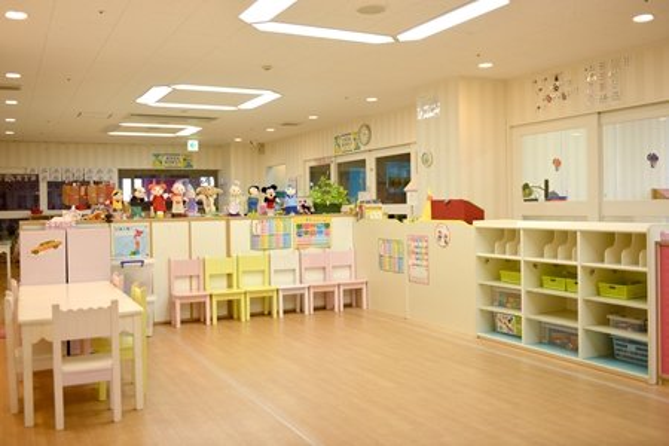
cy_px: 223
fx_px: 632
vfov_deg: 38.9
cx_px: 334
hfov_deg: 55.8
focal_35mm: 34
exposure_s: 1/125
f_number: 2.8
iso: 320
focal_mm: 34
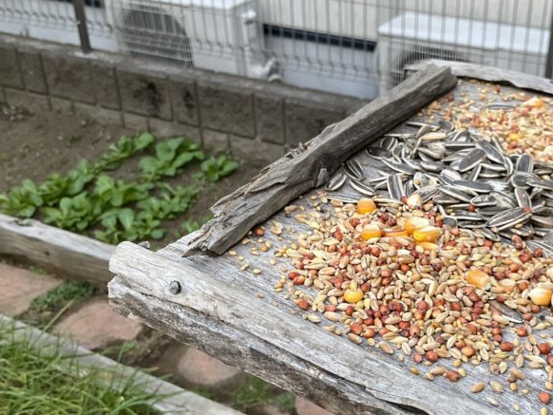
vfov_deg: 28.5
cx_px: 390
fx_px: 815
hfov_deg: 36.9
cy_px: 256
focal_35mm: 51
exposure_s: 1/122
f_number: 1.8
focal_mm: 3
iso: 25
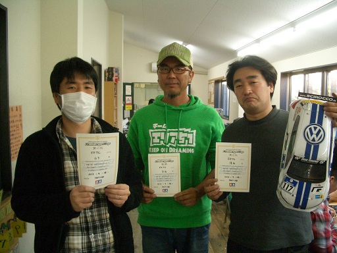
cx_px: 168
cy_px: 126
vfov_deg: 40.7
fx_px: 341
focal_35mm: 35
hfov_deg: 52.6
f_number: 2.6
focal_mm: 5.8
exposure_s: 1/50
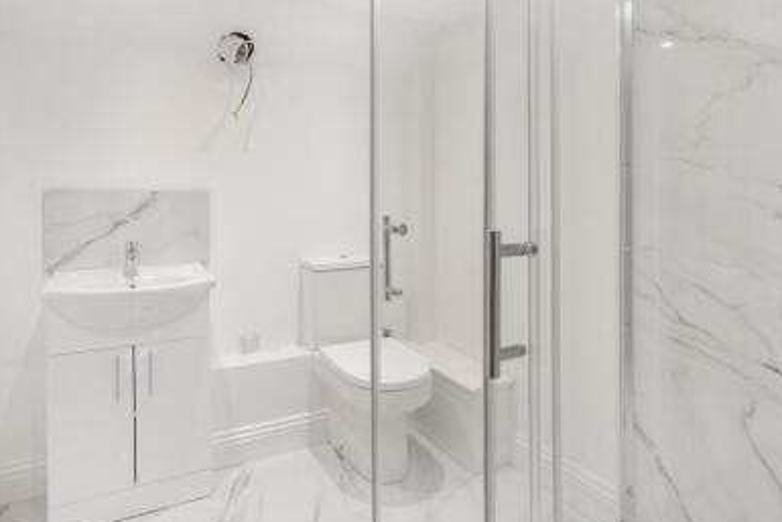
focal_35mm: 21
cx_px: 349
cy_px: 222
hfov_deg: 79.9
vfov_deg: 58.4
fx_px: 464
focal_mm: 17.3
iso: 400
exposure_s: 1/40
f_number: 8
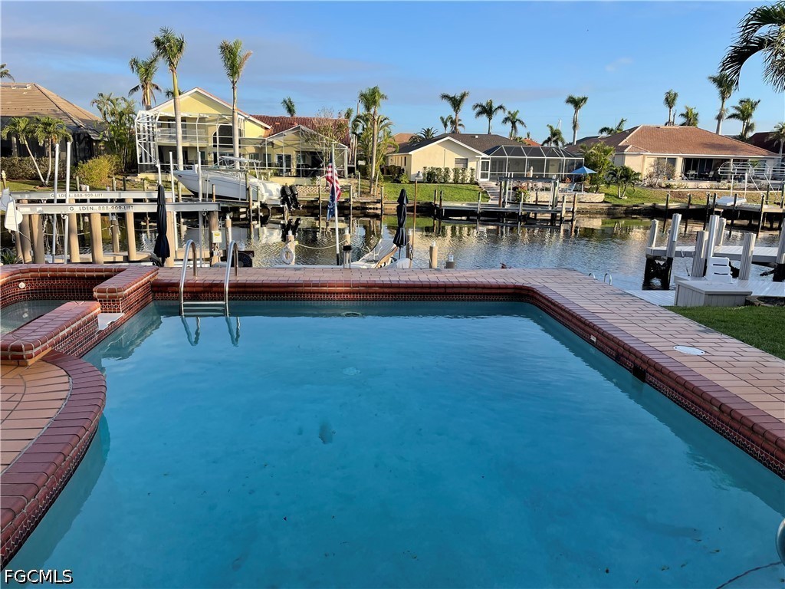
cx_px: 392
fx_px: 590
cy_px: 294
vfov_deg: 53.1
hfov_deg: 67.3
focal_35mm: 26
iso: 32
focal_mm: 4.2
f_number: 1.6
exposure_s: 1/1276
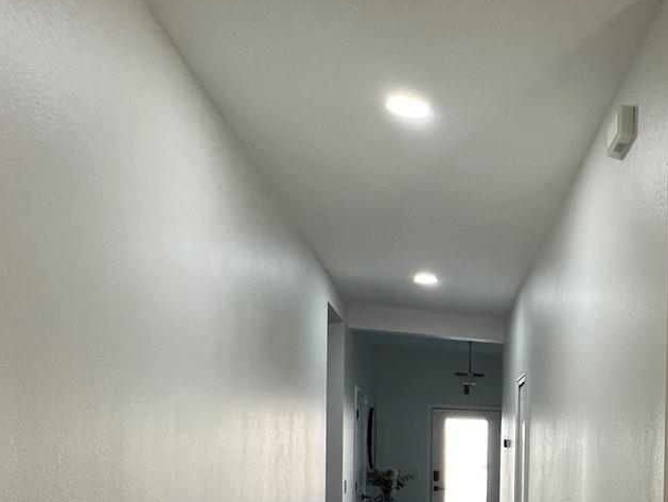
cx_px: 731
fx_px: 637
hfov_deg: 43.3
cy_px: 471
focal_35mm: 33
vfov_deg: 39.2
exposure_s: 1/120
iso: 200
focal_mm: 1.57
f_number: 1.8
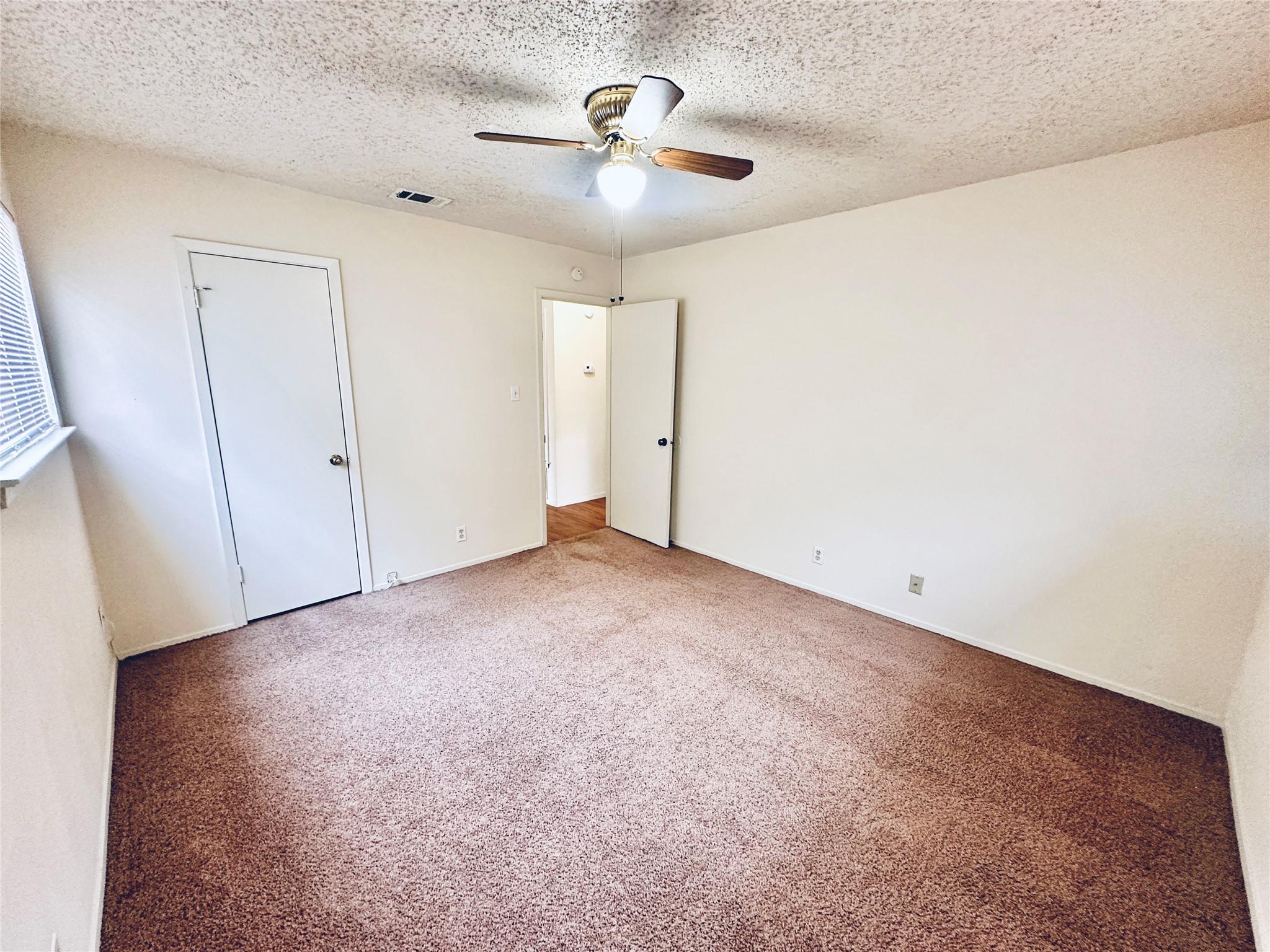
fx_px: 514
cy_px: 476
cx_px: 635
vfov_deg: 85.7
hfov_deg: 102.1
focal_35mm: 14
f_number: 2.2
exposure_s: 1/60
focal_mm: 2.22
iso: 250
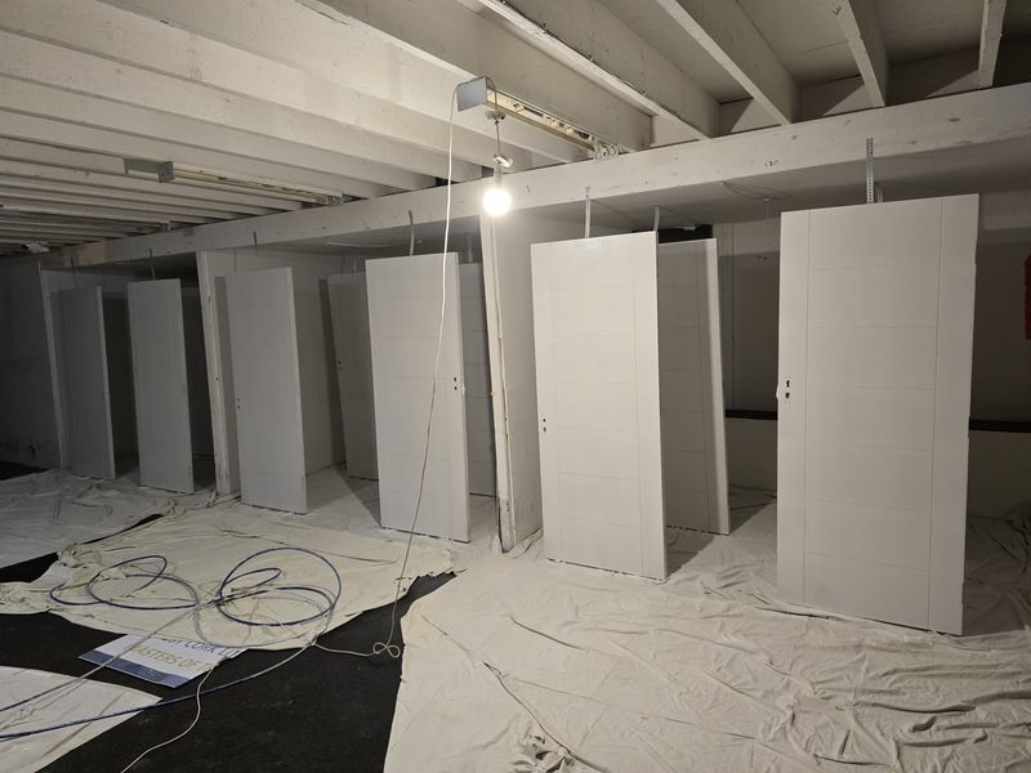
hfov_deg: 73.9
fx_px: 685
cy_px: 386
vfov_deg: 58.9
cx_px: 516
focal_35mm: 23
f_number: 1.7
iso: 500
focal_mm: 6.3
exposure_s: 1/100
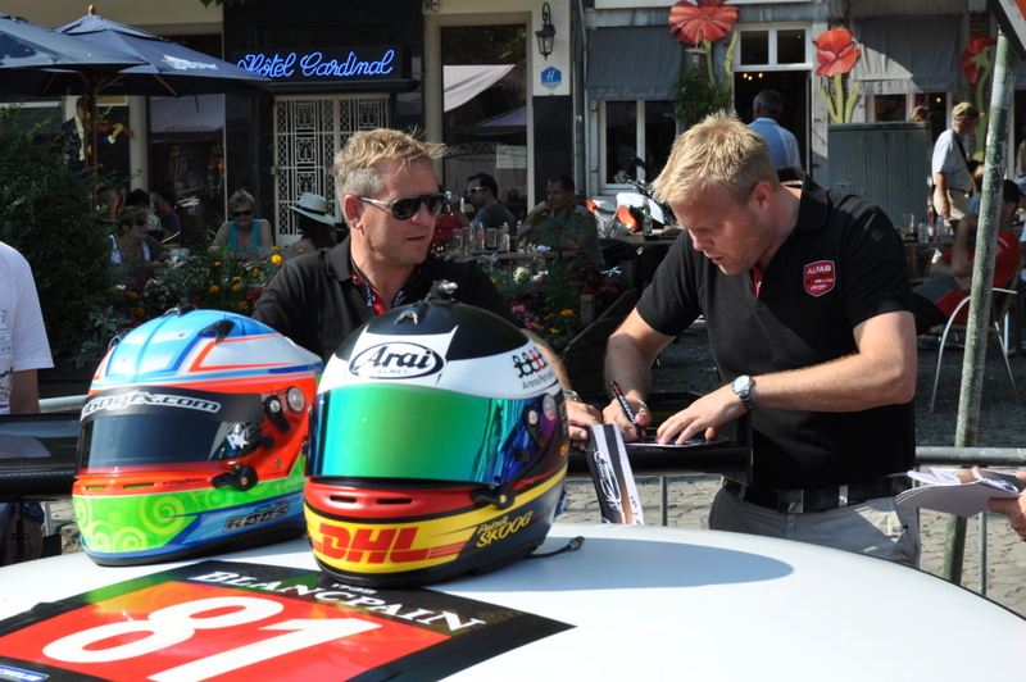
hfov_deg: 24.6
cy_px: 341
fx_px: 2349
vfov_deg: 16.5
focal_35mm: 82
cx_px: 513
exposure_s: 1/200
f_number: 14
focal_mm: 55
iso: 320
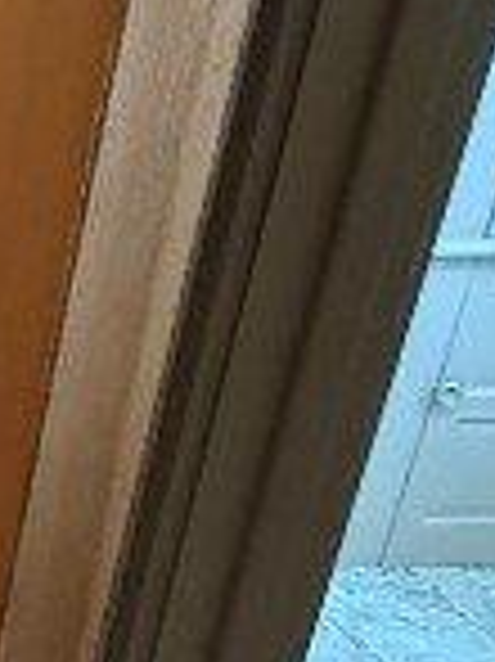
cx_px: -486
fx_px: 1394
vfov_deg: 26.7
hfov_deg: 15.9
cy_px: 311
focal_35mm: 73
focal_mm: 2.22
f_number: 2.2
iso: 640
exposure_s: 1/60
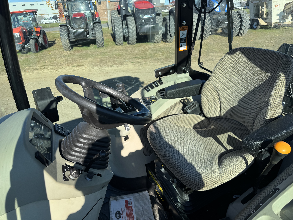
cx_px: 146
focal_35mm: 24
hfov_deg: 71.6
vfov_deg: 56.8
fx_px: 203
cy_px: 110
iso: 80
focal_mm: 6.76
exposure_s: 1/1980
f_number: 1.78
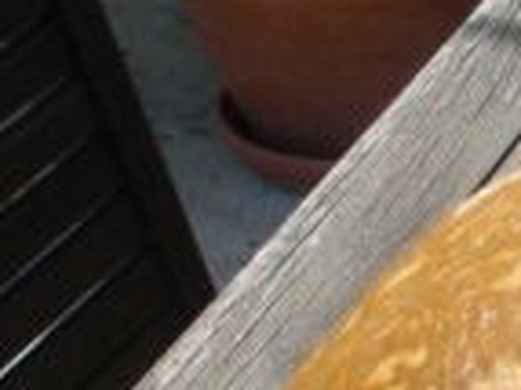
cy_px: 605
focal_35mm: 160
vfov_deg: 9.0
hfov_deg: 11.9
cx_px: 714
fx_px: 2406
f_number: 8.4
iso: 80
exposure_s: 1/90
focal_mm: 6.3
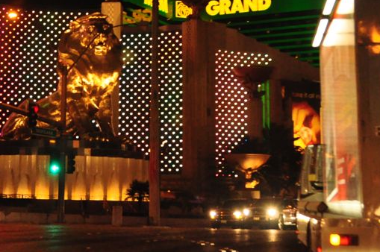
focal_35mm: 83
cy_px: 34
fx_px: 875
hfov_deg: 24.1
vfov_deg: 16.2
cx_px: 66
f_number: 3.8
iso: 2000
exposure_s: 1/50
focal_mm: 22
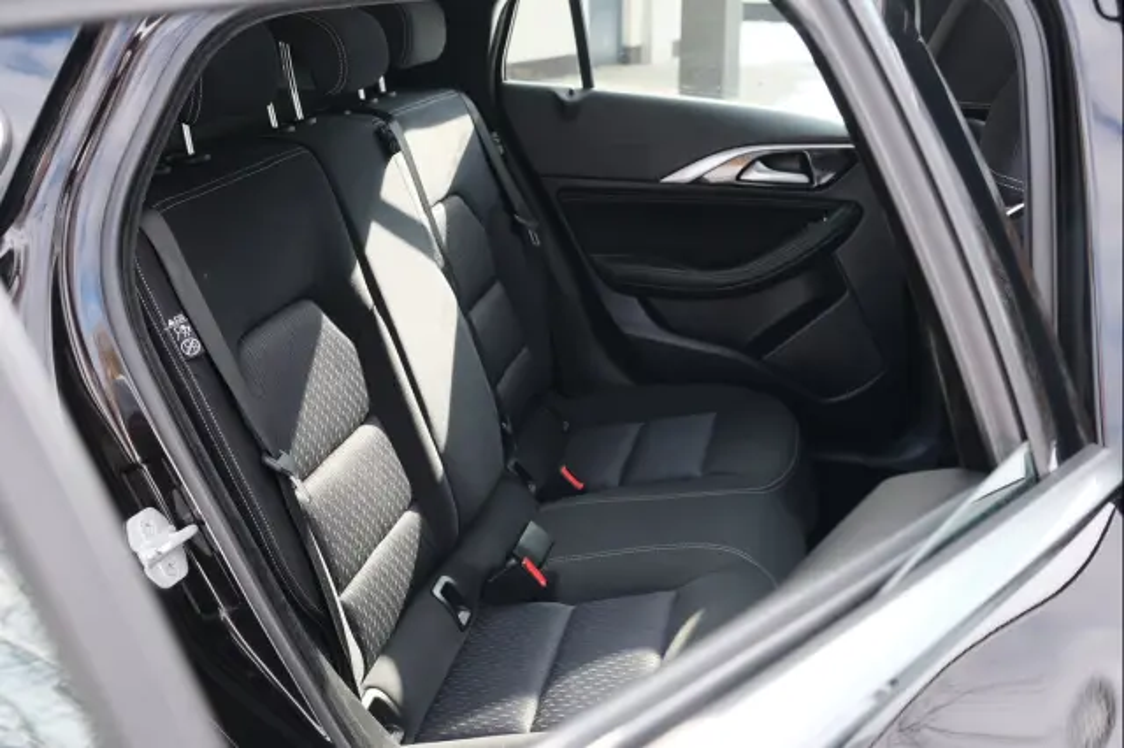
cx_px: 562
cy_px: 374
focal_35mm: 38
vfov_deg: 35.0
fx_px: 1186
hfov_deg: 50.7
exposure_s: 1/125
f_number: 4.5
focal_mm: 25.4
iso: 320
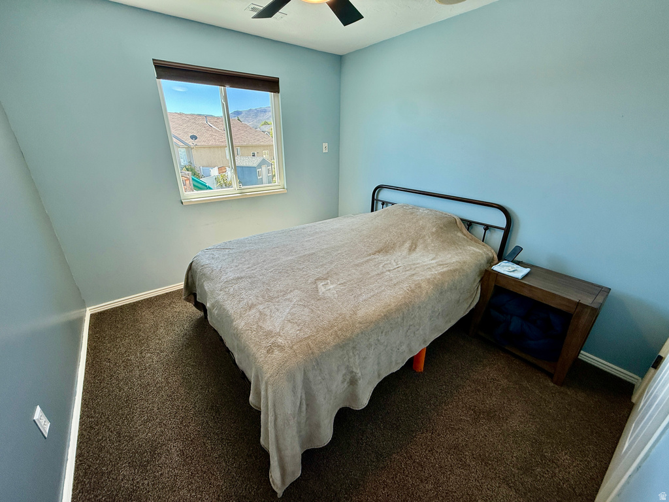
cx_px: 334
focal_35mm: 14
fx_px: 271
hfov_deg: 102.1
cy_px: 251
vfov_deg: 85.7
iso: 80
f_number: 2.2
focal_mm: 2.22
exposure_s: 1/120
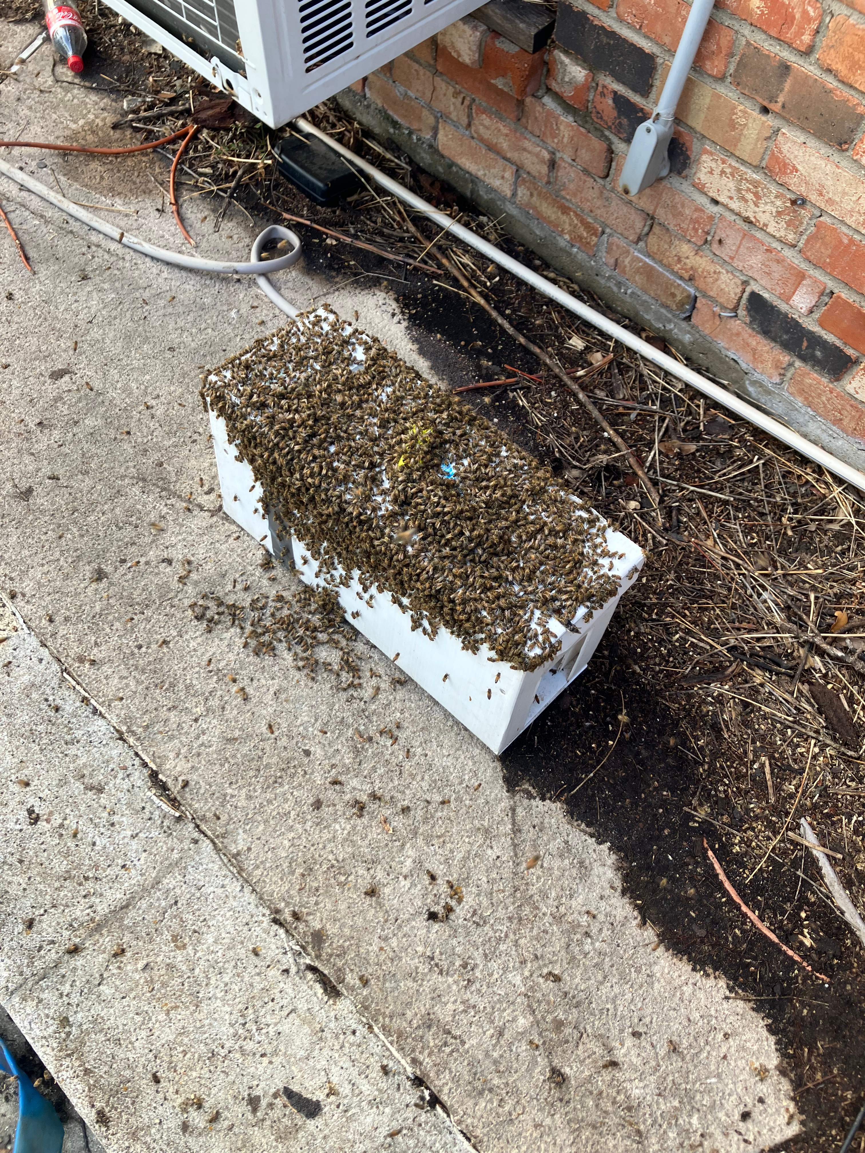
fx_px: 933
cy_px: 576
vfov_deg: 63.4
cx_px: 432
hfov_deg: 49.7
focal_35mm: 28
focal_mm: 3.99
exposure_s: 1/121
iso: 32
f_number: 1.8
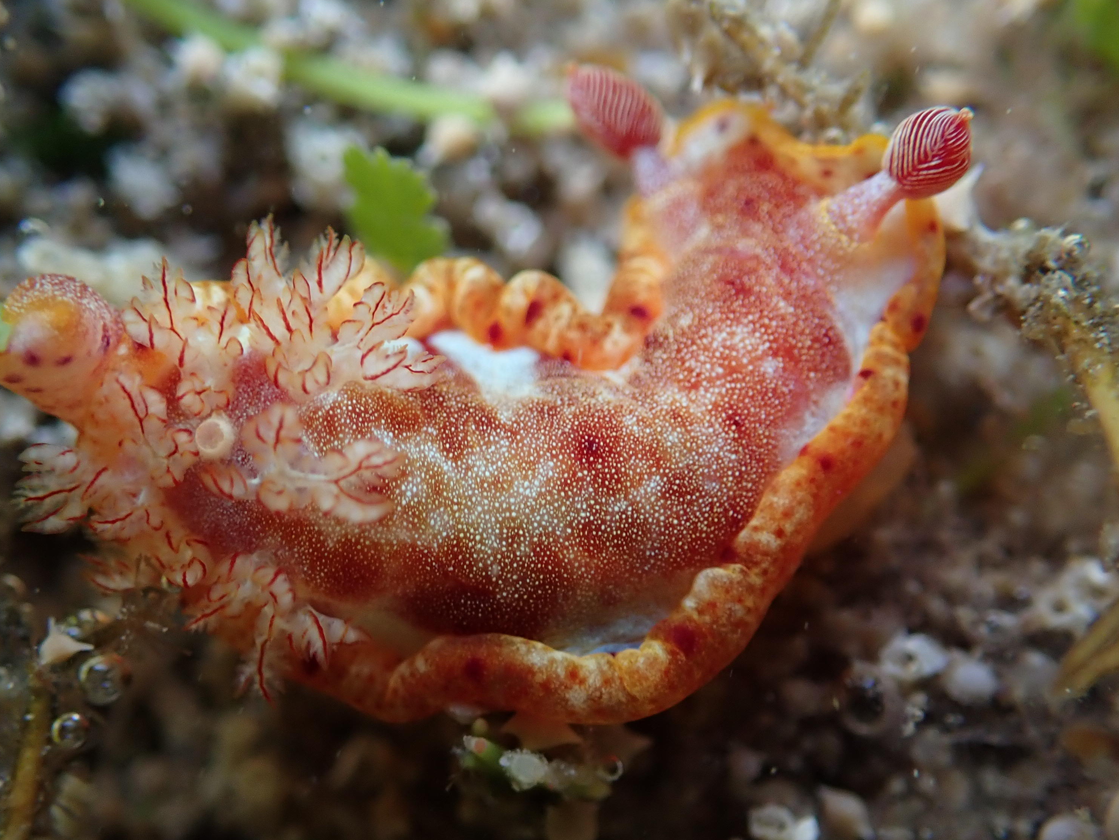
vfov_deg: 33.5
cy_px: 506
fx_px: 1390
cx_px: 518
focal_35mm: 43
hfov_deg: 43.8
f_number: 2.4
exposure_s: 1/125
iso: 200
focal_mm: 5.79
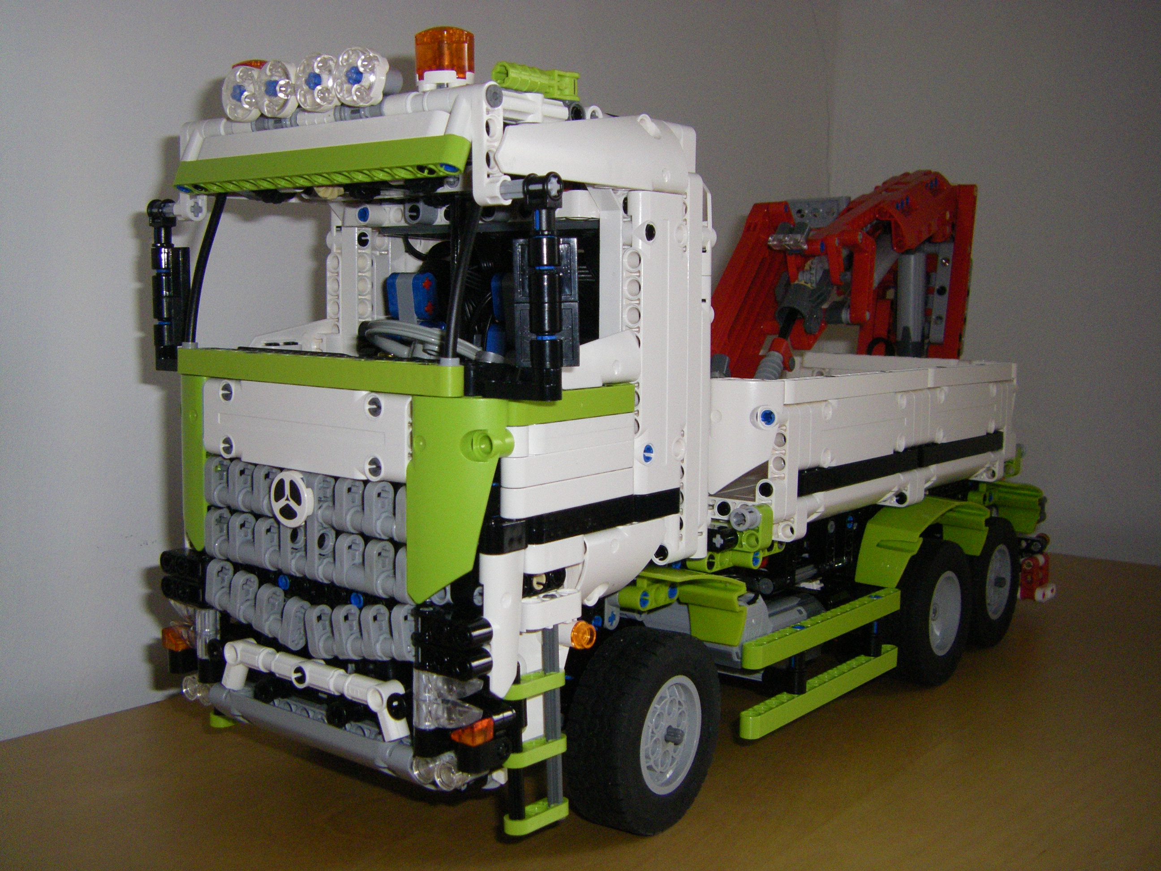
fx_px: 1274
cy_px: 436
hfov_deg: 49.0
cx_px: 580
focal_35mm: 38
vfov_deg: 37.7
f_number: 7
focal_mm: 6.3
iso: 250
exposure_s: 1/50
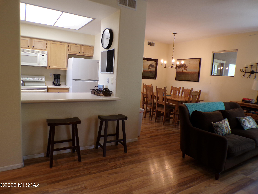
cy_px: 97
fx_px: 179
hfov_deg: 71.6
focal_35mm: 24
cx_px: 129
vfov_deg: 56.8
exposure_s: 1/34
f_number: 3
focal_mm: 4.3
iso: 173
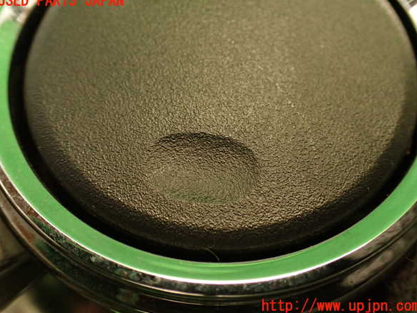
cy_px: 154
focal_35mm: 33
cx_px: 208
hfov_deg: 55.4
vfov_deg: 42.9
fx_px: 397
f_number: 2.4
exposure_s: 1/30
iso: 400
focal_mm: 5.79
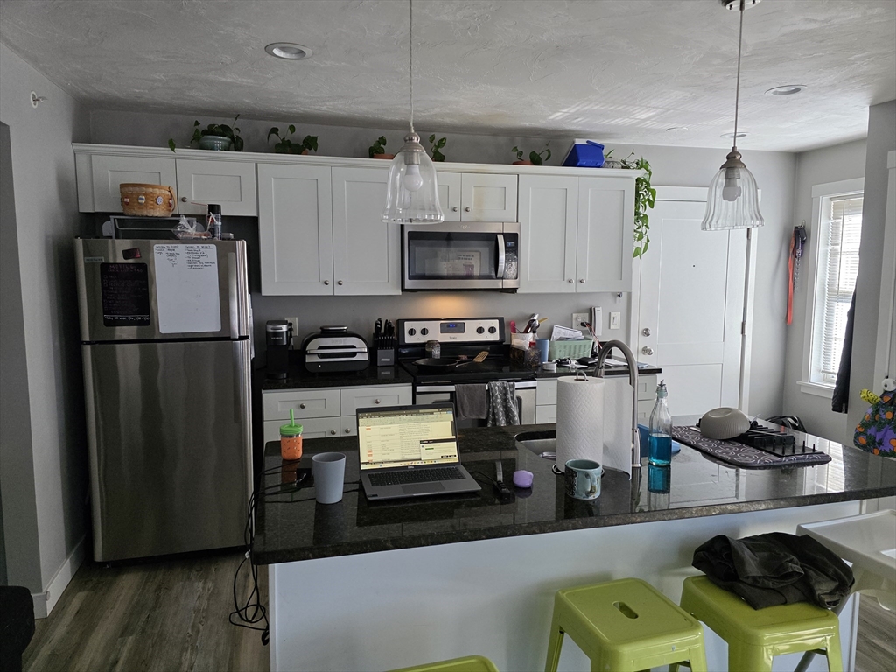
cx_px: 448
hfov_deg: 73.9
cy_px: 336
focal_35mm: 23
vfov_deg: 58.9
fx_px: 595
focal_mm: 6.3
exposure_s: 1/180
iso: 250
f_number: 1.7
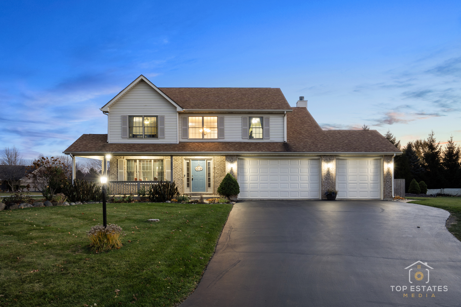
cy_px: 154
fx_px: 346
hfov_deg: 67.4
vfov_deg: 47.9
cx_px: 230
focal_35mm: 27
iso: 400
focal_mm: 27
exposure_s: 1.6
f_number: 10
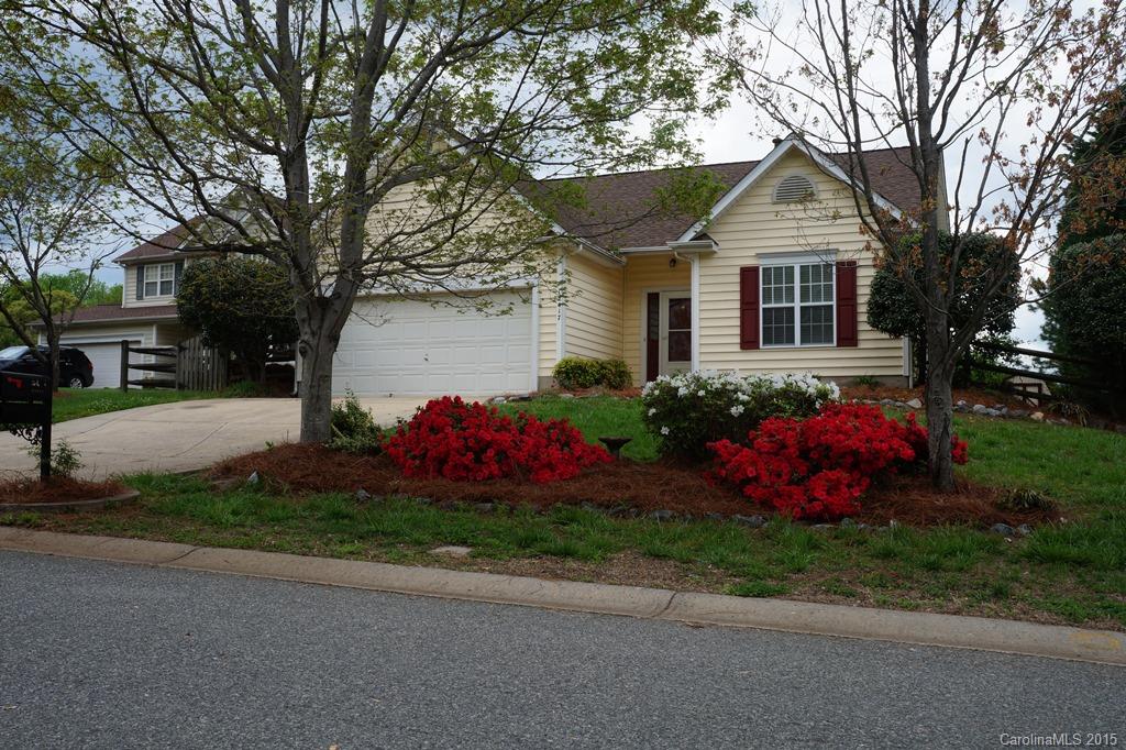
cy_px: 375
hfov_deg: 55.1
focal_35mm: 34
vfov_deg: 38.3
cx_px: 563
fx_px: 1079
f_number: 13
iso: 100
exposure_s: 1/80
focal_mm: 23
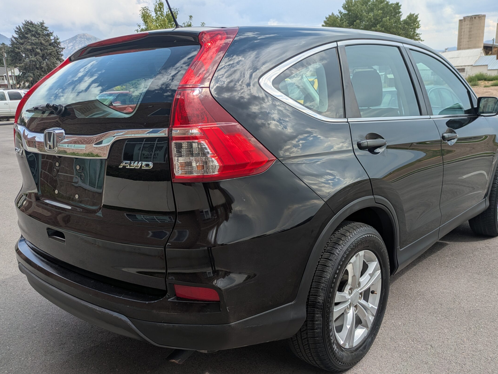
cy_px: 208
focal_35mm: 30
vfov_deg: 46.7
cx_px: 260
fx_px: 432
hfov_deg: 59.9
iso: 44
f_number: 1.89
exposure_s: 1/1420
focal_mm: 5.43
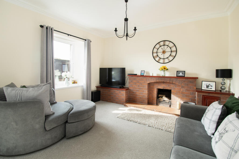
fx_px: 100
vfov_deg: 77.3
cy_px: 80
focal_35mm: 15
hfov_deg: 100.4
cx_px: 120
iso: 250
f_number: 8
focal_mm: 10
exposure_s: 1/13
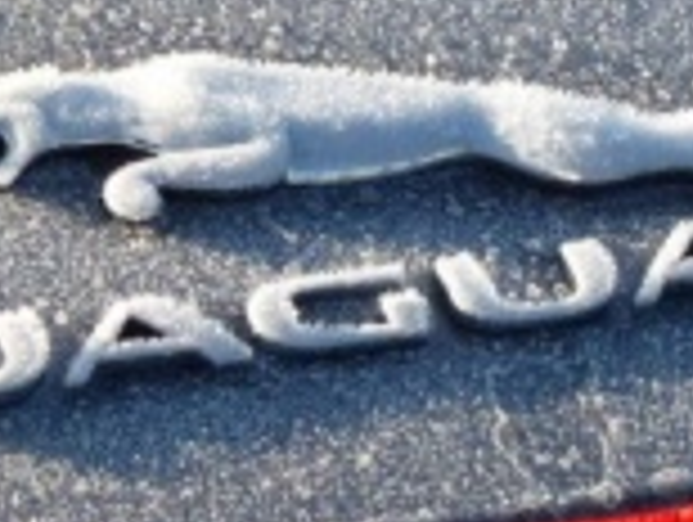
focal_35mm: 337
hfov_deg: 5.9
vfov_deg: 4.4
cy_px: 434
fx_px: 6757
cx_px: 504
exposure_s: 1/250
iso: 100
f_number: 5
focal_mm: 18.7
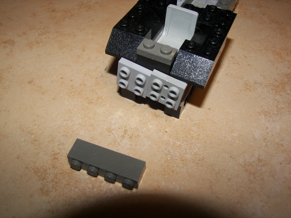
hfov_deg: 51.4
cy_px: 109
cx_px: 146
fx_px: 303
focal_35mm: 36
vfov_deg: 39.7
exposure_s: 1/30
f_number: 2.8
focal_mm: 6
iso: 100
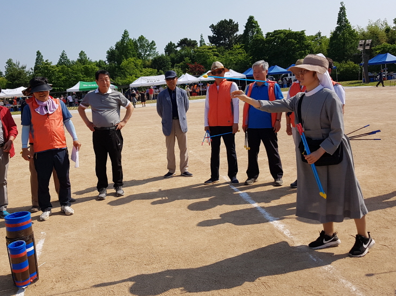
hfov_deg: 55.2
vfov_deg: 42.9
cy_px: 139
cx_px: 171
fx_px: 377
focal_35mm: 33
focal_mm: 4.2
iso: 50
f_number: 1.7
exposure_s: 1/3320
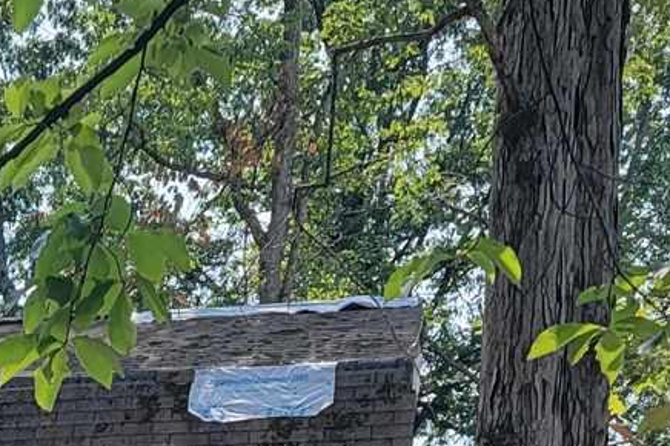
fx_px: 2455
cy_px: 1170
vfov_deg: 9.0
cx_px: -453
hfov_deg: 14.1
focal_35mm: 132
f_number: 1.8
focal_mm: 6.7
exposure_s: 1/598
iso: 16
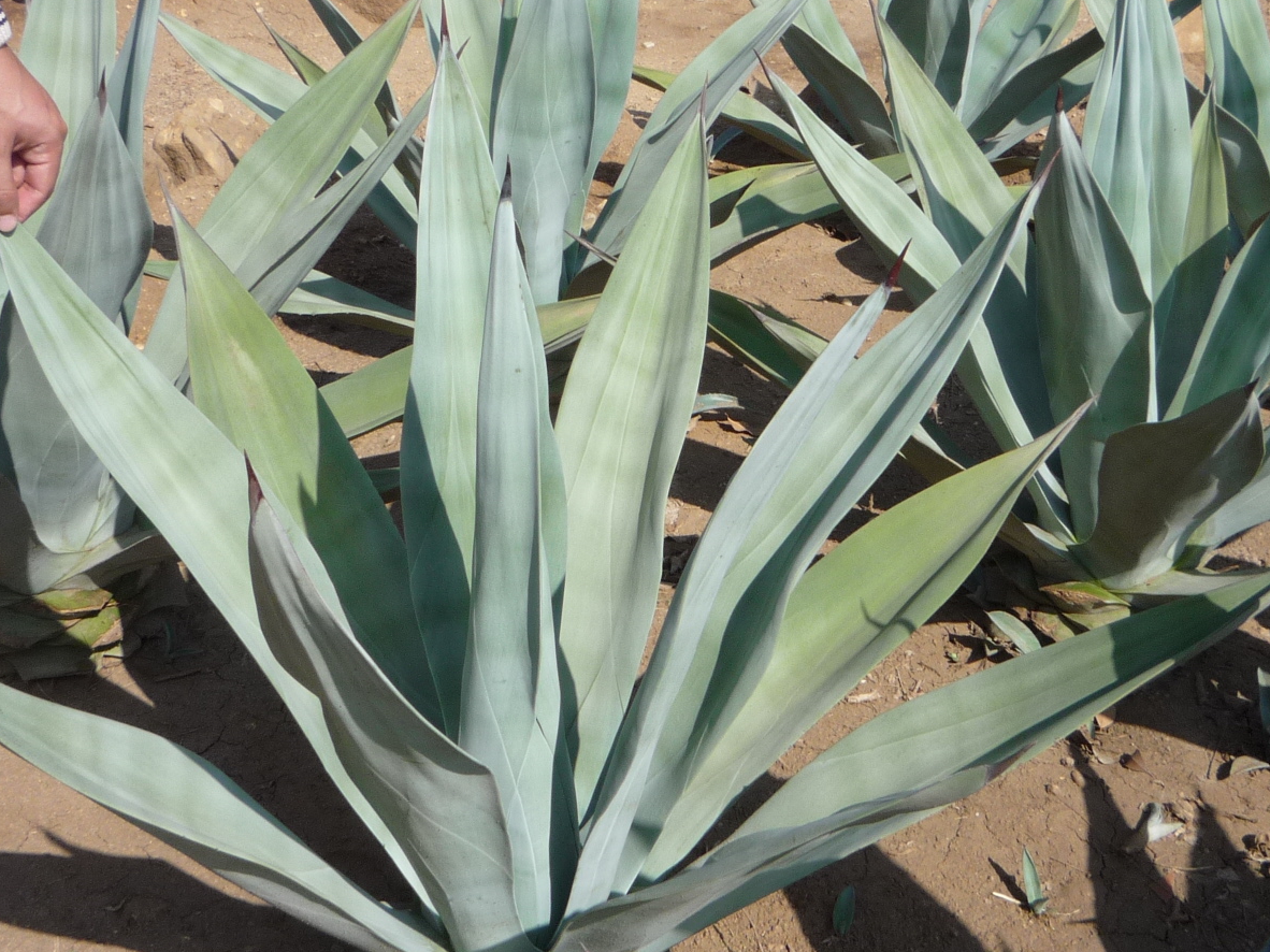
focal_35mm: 52
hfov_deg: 36.8
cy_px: 414
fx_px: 1907
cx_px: 676
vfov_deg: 28.0
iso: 100
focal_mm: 5.2
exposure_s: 1/400
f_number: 5.6
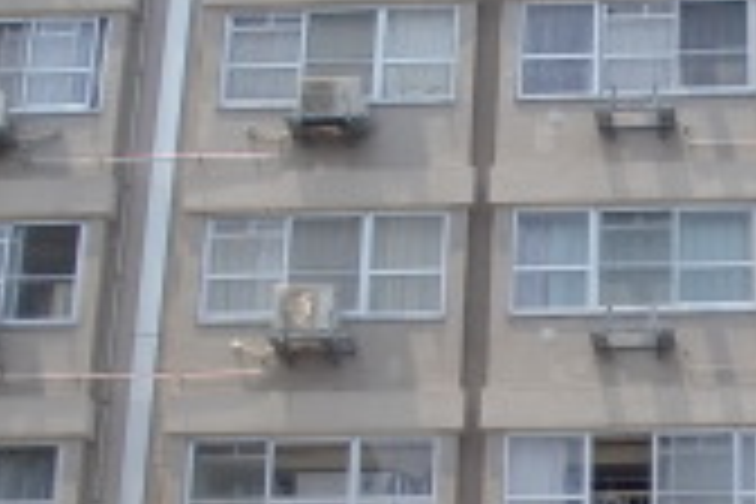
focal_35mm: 111
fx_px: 2331
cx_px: 765
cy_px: 472
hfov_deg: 17.9
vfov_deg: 12.2
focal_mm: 4.65
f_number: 7.8
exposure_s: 1/160
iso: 64
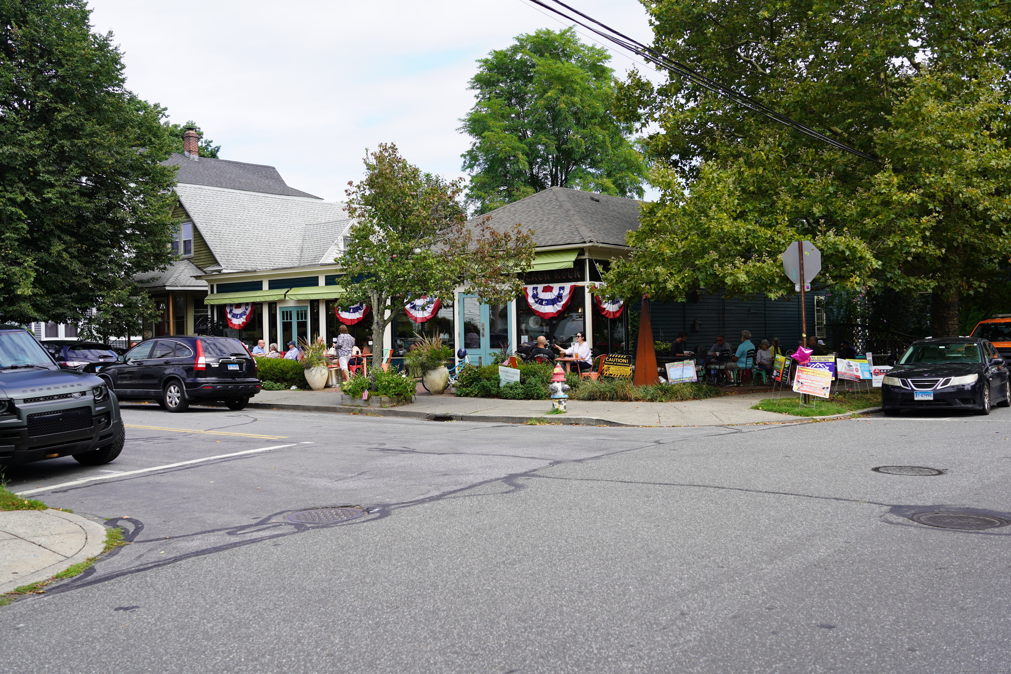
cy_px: 337
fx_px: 1011
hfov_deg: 53.1
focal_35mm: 36
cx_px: 506
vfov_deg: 36.9
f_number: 5.6
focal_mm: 36
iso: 100
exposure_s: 1/250
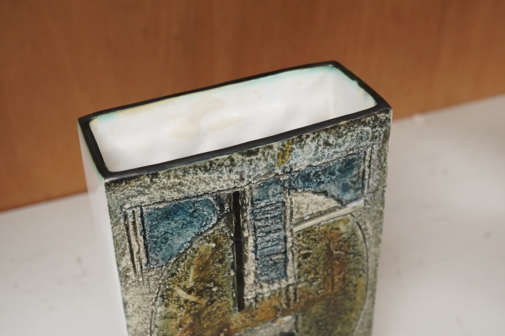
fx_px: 631
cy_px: 168
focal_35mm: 45
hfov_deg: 43.6
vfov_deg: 29.9
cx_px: 252
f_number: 11
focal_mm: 30
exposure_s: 1/125
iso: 2500
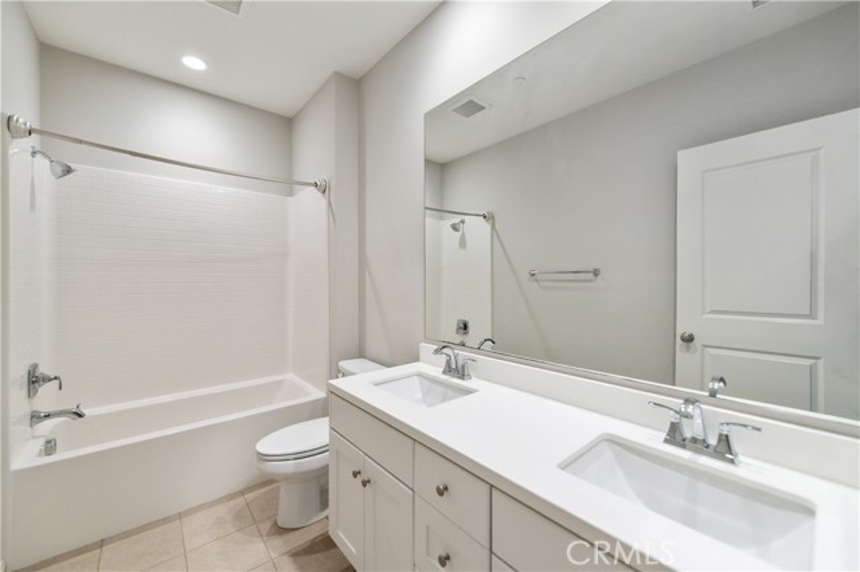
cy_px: 286
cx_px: 430
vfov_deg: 81.1
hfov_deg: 104.3
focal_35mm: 14
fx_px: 334
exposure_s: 1/200
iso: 400
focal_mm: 14
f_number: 2.8
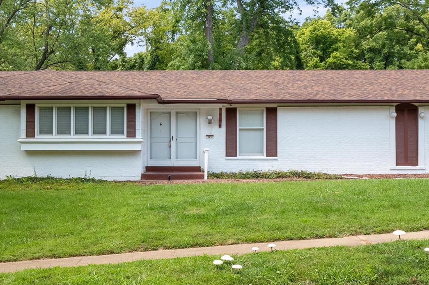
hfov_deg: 40.3
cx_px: 186
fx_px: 584
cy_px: 117
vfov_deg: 27.5
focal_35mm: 49
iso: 400
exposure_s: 1/320
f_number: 8
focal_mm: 16
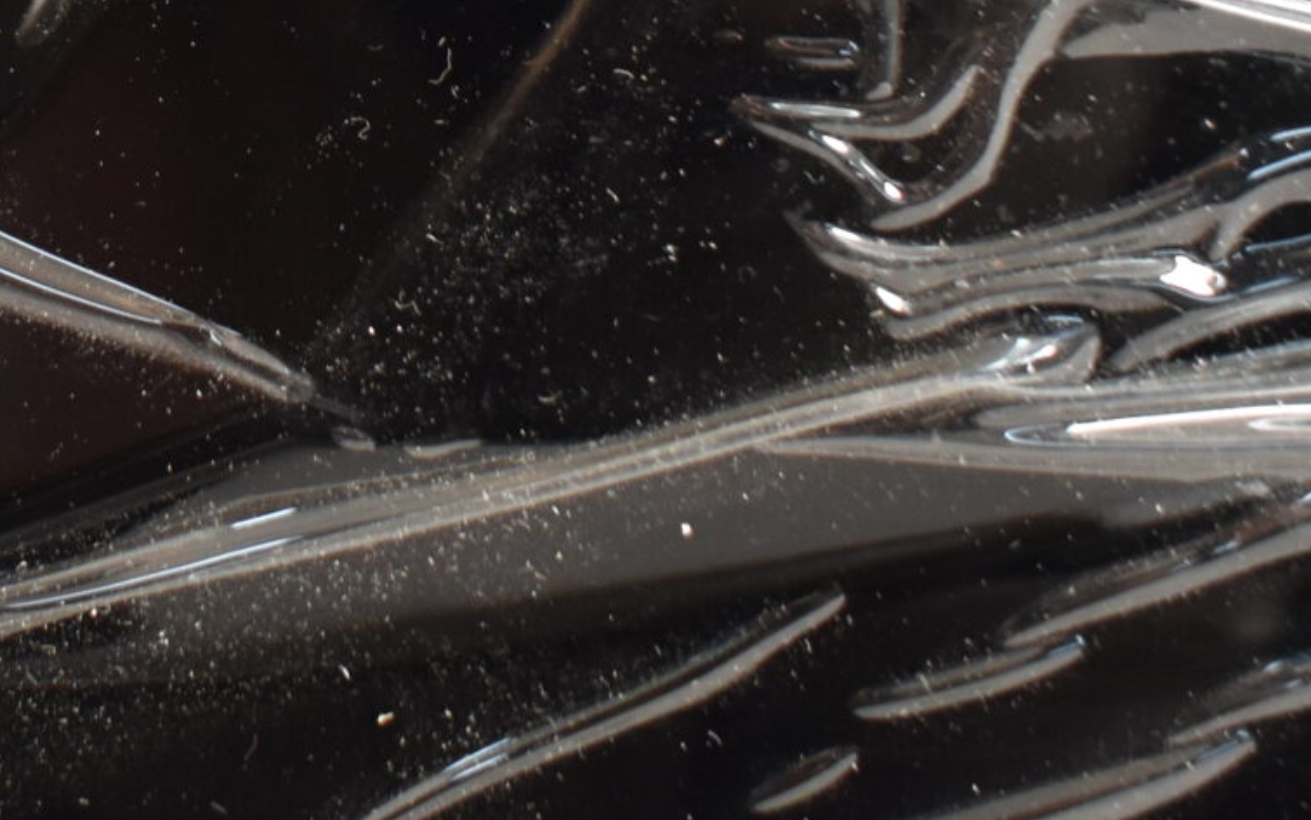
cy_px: -470
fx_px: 4073
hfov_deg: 17.9
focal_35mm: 114
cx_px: 23
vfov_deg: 11.0
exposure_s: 1/60
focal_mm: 22
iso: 800
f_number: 4.5
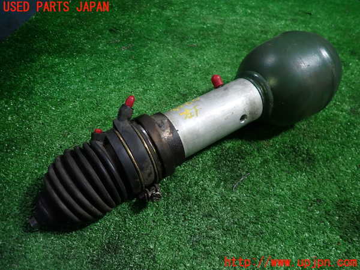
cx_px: 180
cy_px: 135
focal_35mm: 25
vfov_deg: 54.9
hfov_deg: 69.4
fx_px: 260
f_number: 2
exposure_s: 1/40
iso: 200
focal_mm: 4.5
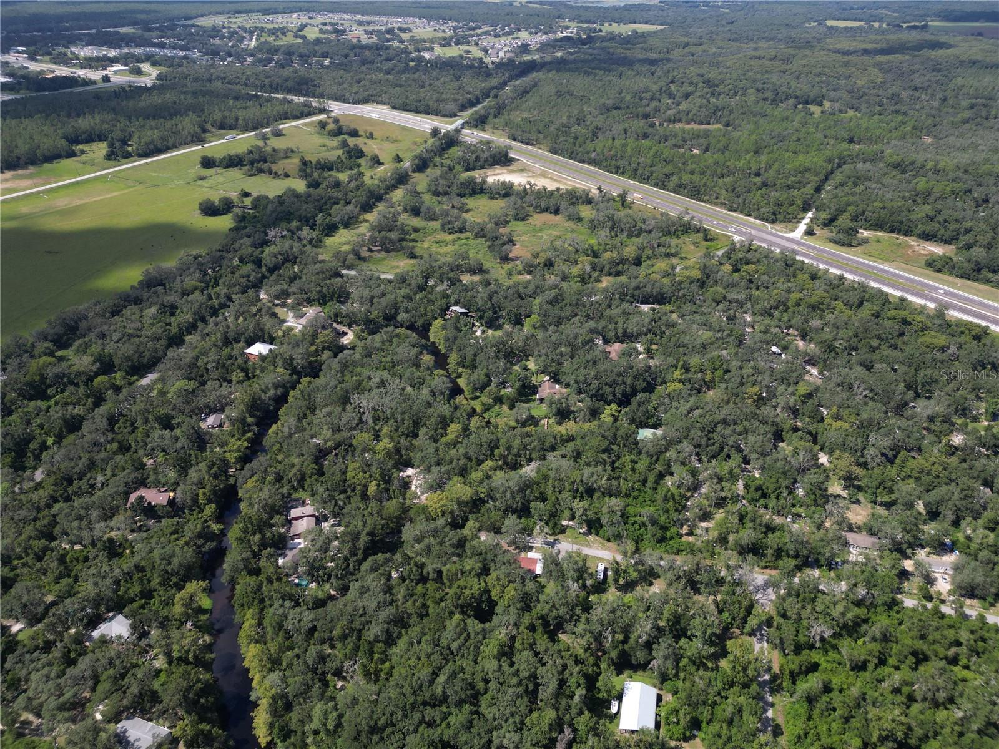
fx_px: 693
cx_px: 500
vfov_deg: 56.8
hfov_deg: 71.6
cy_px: 374
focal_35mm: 24
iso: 100
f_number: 1.7
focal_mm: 6.72
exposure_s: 1/2000
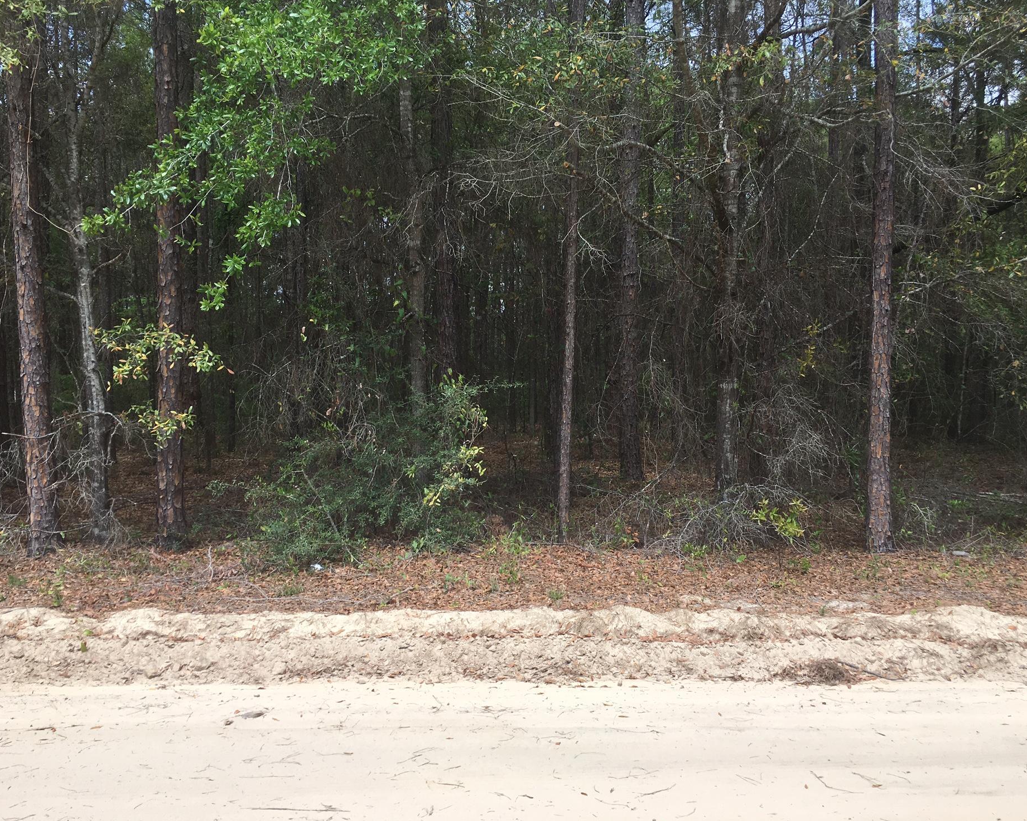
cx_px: 515
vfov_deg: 47.1
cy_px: 417
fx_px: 942
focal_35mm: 31
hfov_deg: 57.2
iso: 25
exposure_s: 1/674
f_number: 2.2
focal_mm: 4.15
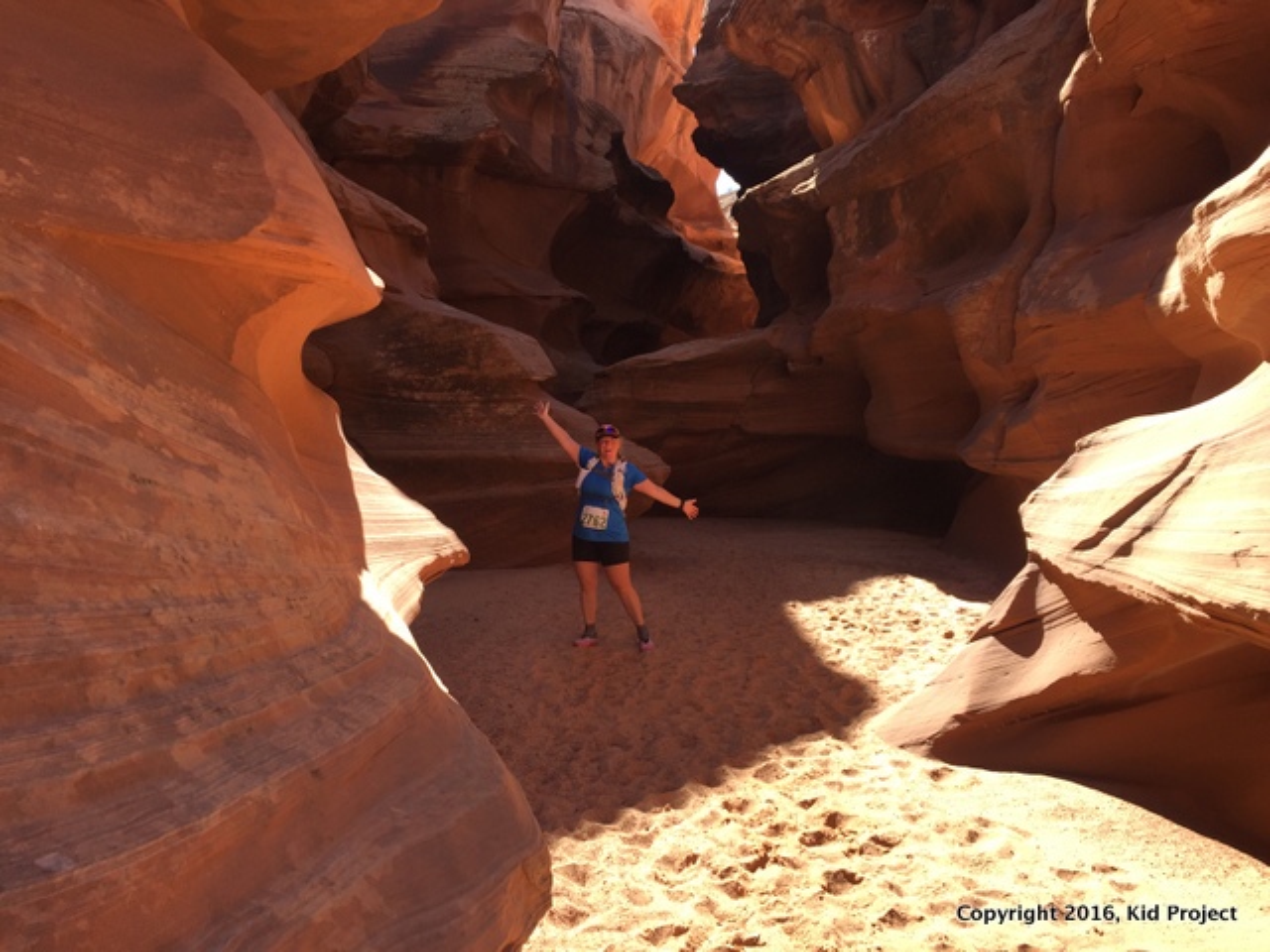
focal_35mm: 29
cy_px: 476
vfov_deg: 48.2
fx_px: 1064
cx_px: 635
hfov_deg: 61.7
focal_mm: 4.15
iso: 32
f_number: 2.2
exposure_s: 1/527
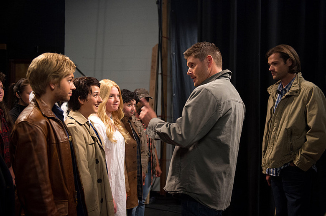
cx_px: 163
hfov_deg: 46.4
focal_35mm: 42
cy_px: 108
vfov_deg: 31.8
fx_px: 380
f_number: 2.8
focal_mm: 42
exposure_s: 1/100
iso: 3200
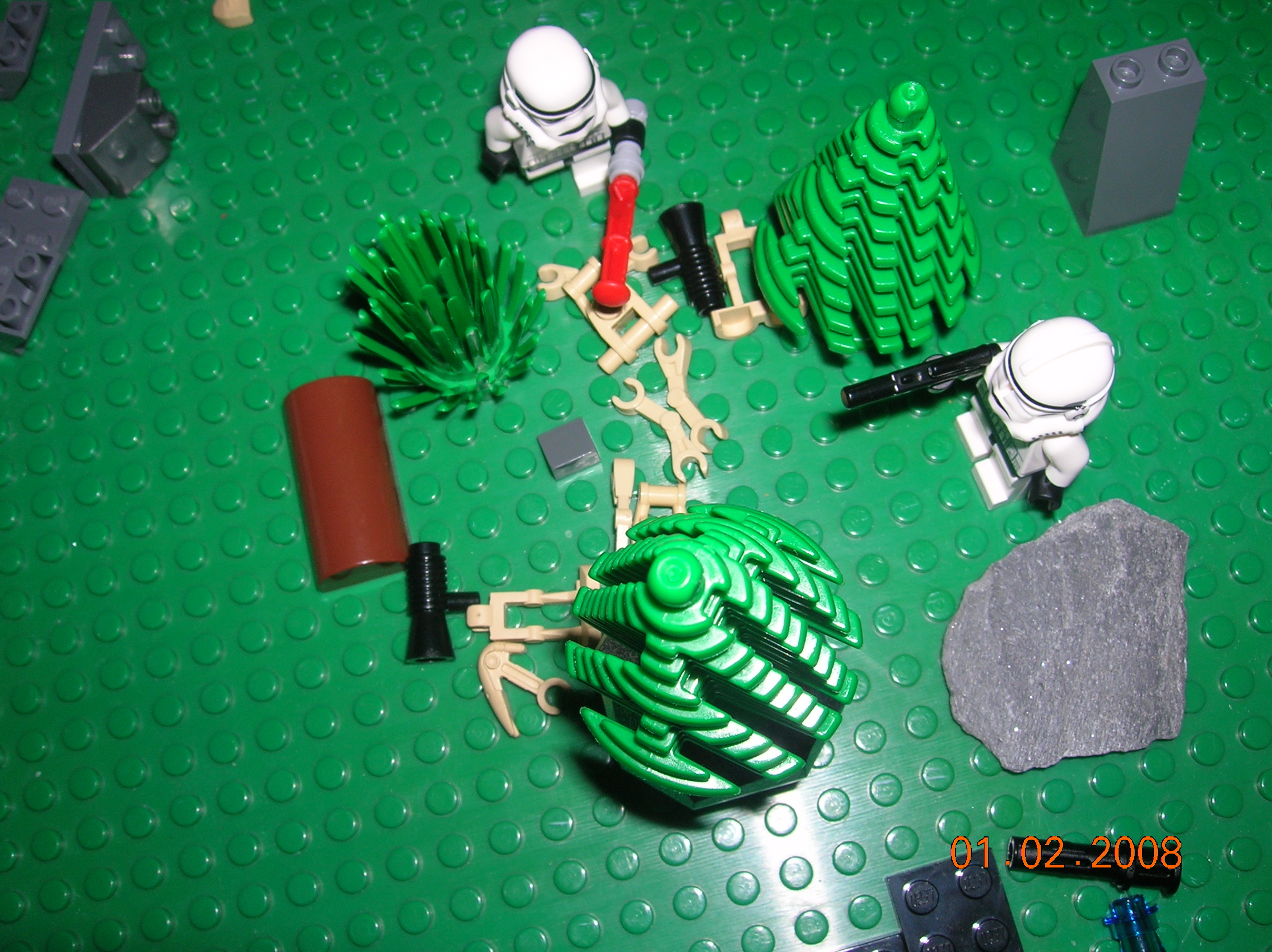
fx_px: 1248
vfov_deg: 41.7
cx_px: 636
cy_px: 476
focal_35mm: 34
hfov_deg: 54.0
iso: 50
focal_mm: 5.7
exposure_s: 1/60.1
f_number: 4.9
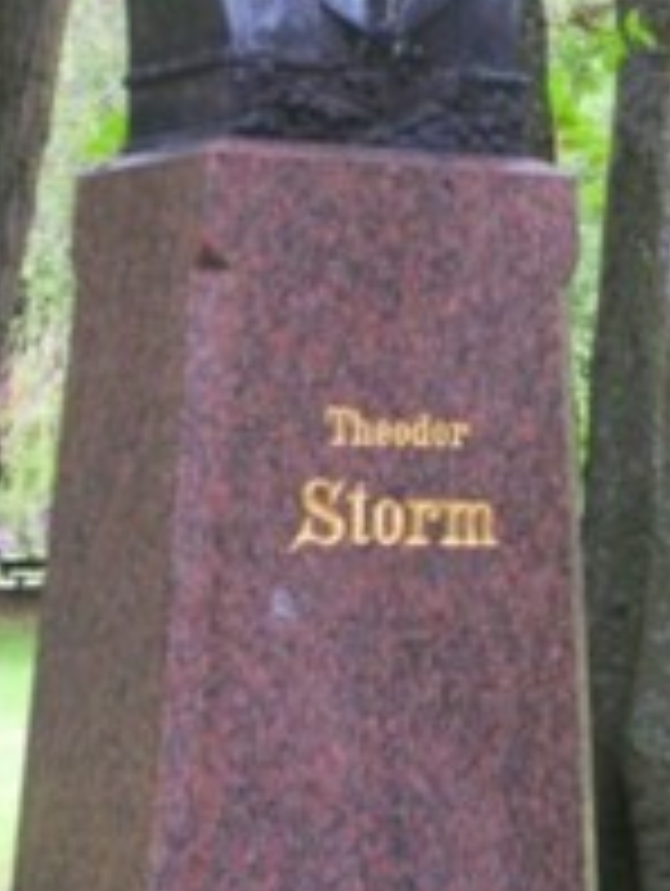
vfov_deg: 13.2
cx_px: 522
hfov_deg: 10.0
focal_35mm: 149
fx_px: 3837
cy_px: 171
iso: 200
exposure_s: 1/60
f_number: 4
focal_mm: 16.9
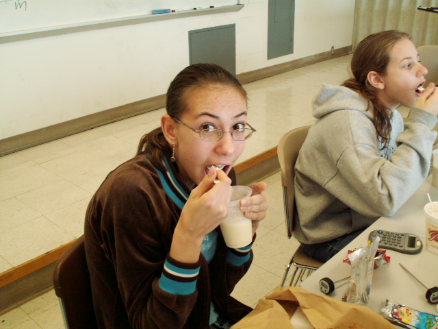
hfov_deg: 50.1
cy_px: 164
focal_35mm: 37
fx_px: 468
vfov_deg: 38.7
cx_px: 219
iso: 100
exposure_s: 1/40
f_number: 2.8
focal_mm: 6.14
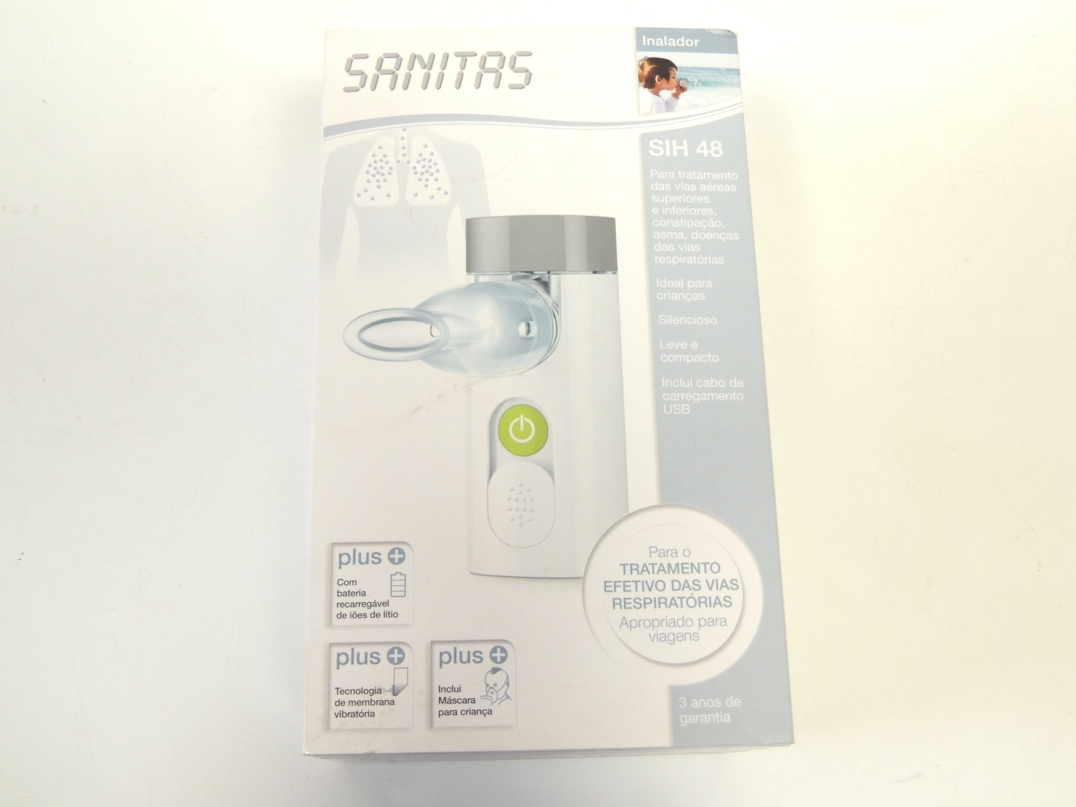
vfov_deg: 36.0
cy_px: 404
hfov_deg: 46.8
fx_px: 1243
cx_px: 538
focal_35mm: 40
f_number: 3.3
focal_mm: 7.1
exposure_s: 1/50
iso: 360
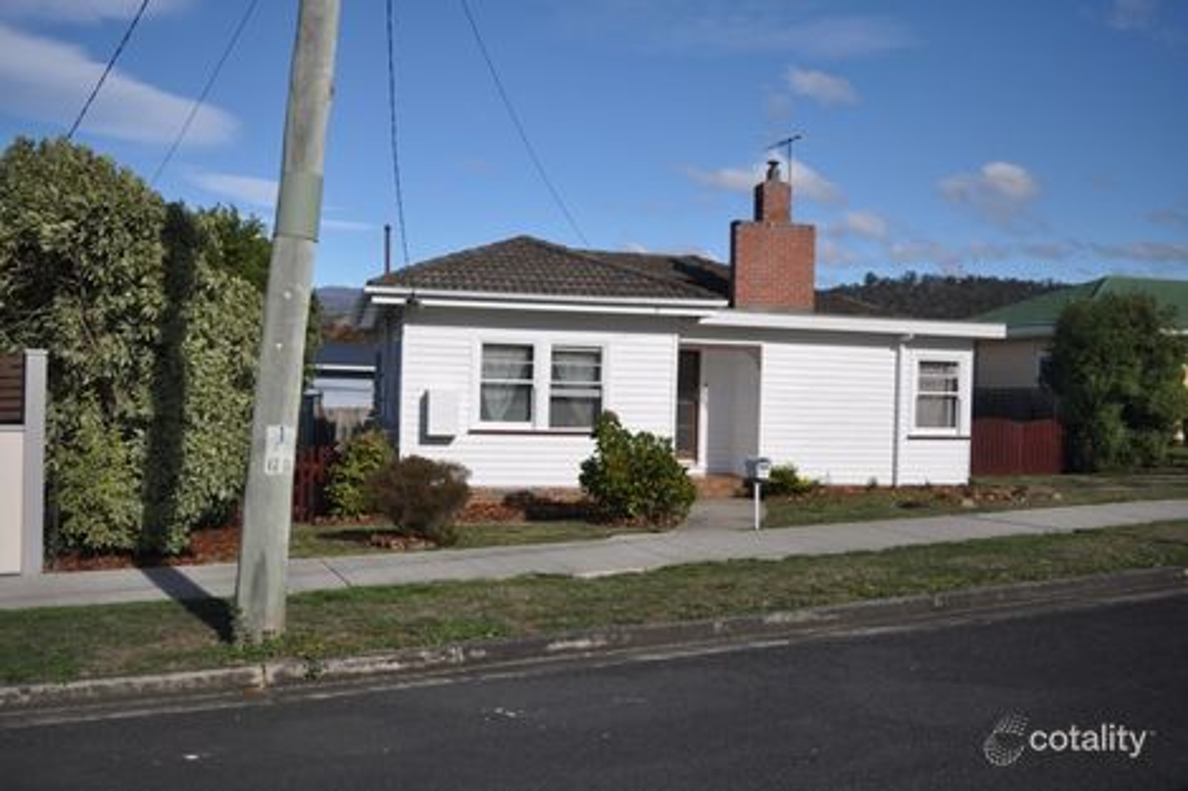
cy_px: 396
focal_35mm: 34
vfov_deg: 38.3
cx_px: 594
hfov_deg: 55.1
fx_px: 1138
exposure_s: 1/3200
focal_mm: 23
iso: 200
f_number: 3.8
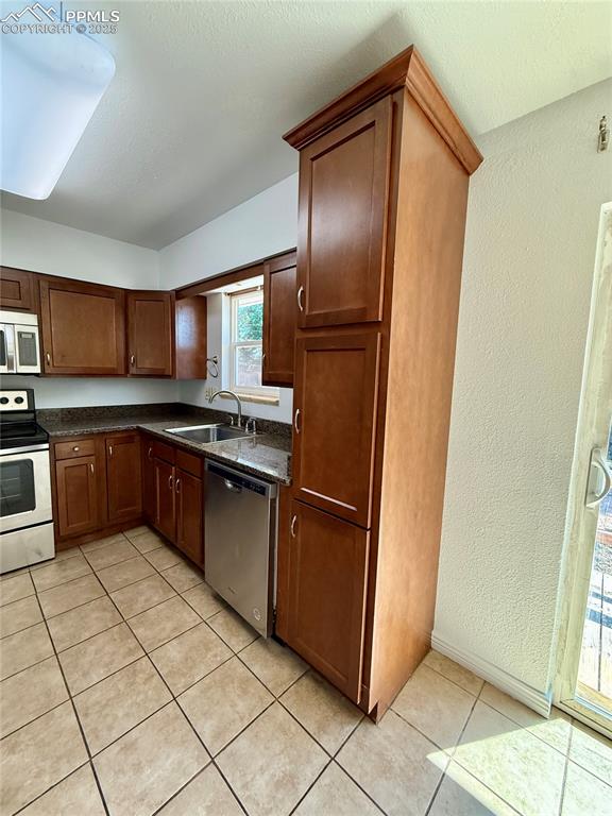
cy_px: 408
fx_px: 330
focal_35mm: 14
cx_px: 306
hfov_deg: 85.7
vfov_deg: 102.1
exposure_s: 1/120
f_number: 2.2
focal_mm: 2.22
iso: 200
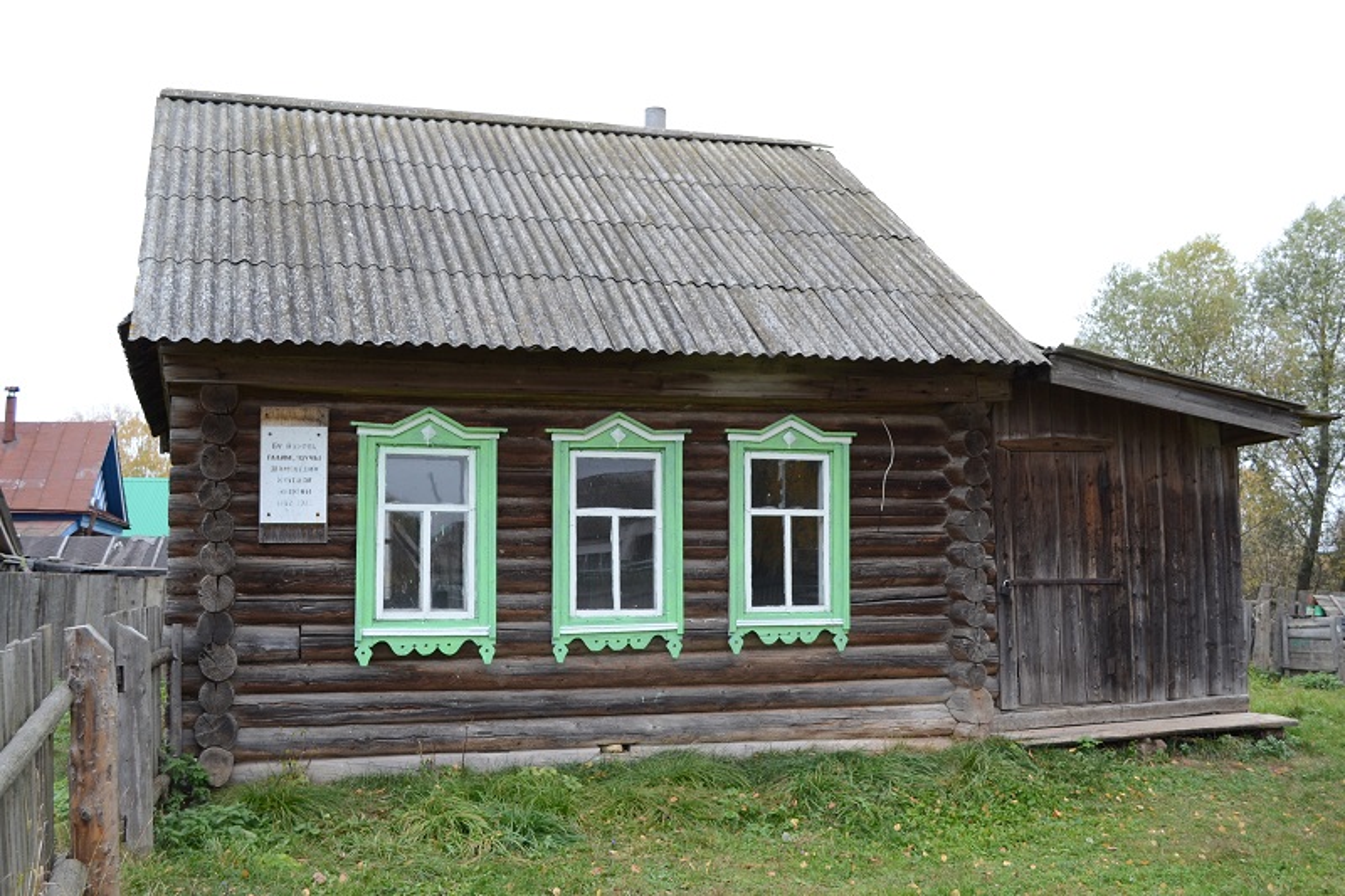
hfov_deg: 53.1
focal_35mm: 36
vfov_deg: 36.9
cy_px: 448
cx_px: 672
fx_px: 1345
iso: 400
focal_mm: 24
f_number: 5
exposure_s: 1/100
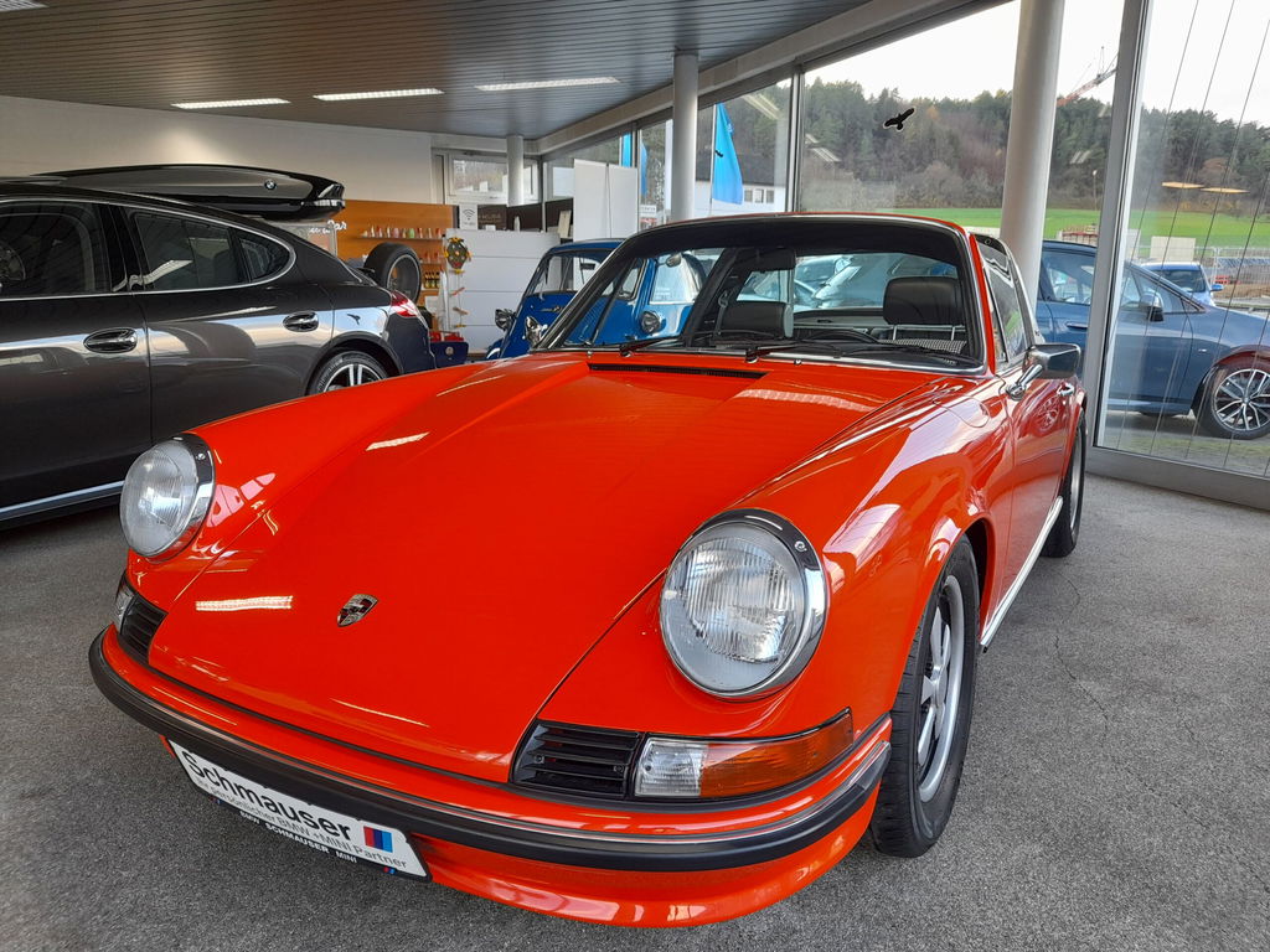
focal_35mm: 25
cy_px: 476
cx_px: 635
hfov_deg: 69.4
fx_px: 917
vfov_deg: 54.9
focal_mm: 4.6
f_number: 2
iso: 100
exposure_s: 1/50
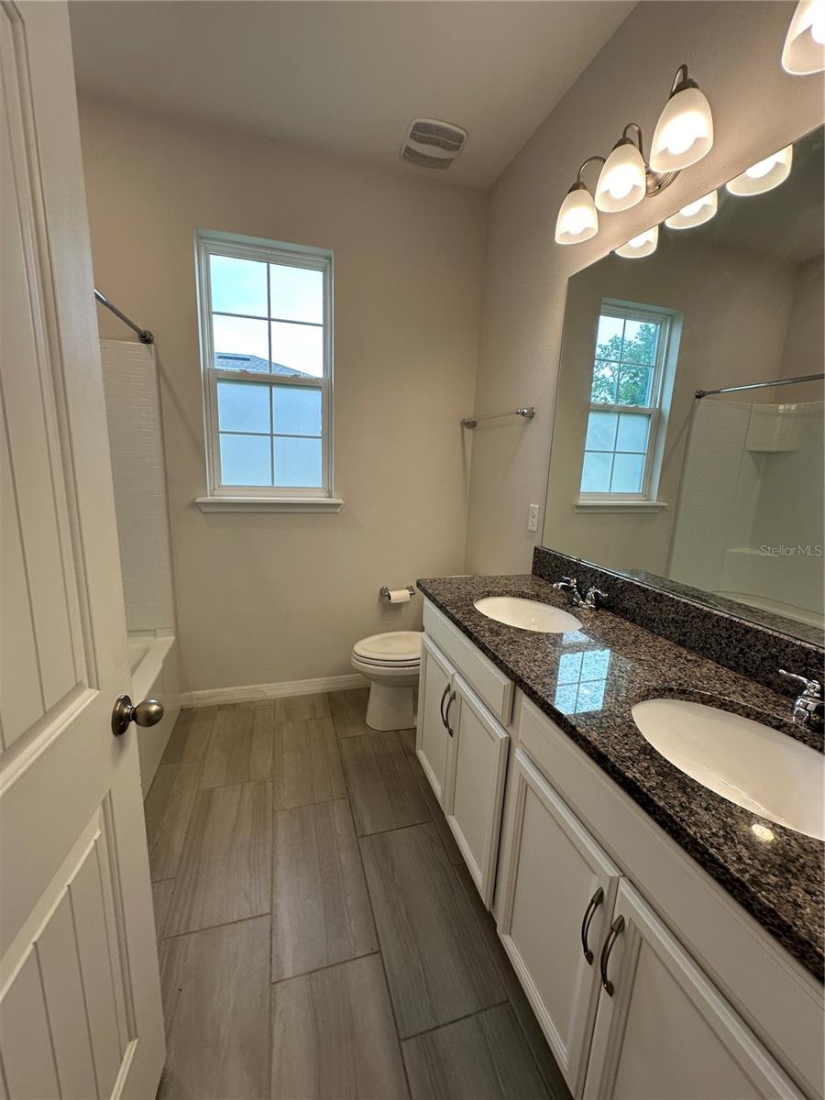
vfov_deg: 102.1
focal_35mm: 14
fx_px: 445
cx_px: 412
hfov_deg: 85.7
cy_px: 550
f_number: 2.2
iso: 64
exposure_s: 1/120
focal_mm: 2.22
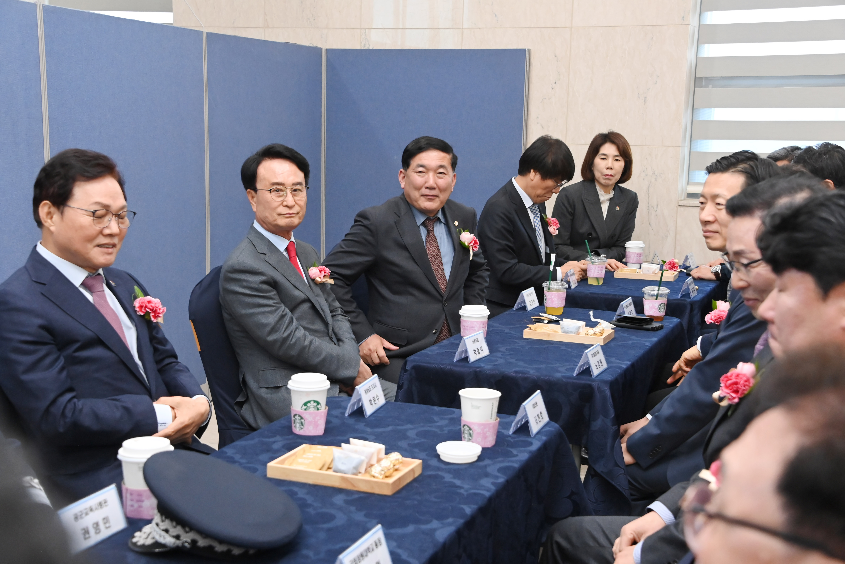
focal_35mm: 52
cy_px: 282
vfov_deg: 26.0
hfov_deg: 38.2
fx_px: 1220
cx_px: 422
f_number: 6.3
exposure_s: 1/250
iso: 5000
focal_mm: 52
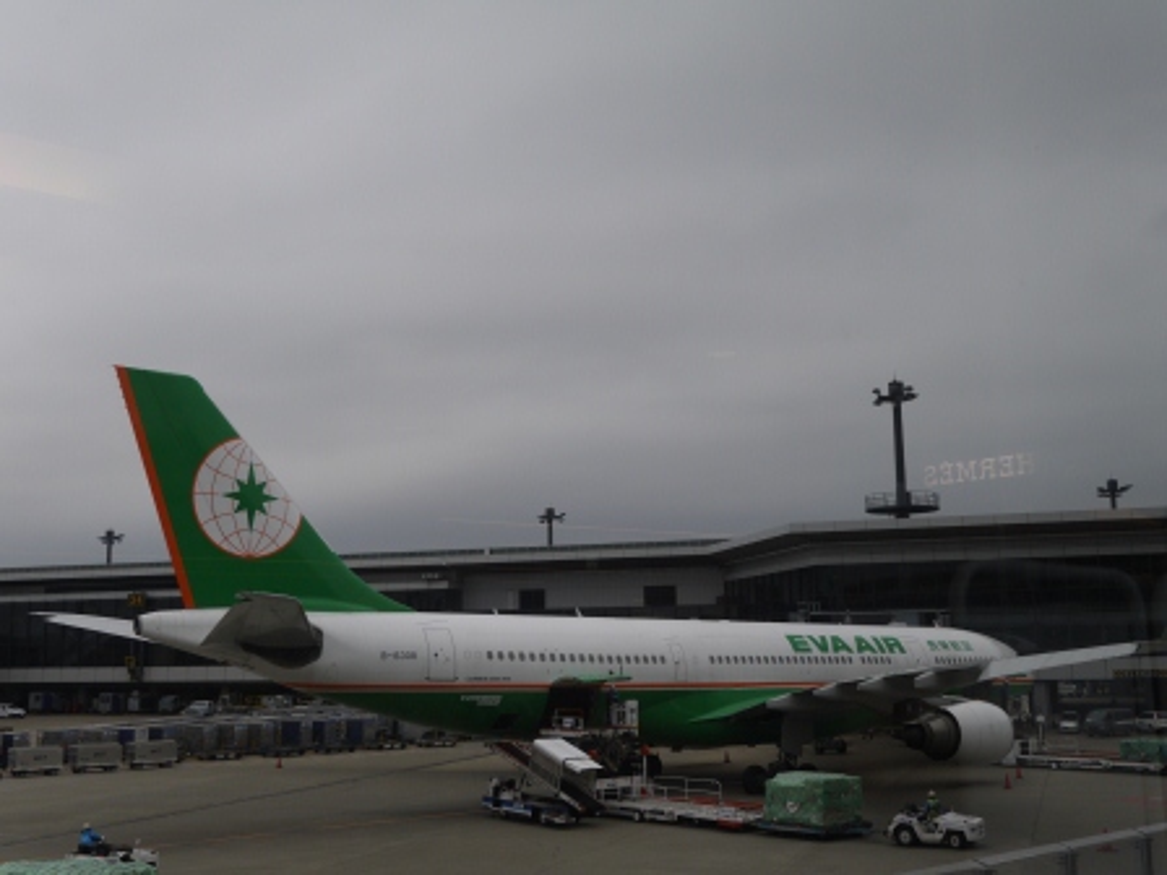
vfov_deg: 34.3
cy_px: 438
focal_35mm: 42
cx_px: 584
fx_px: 1416
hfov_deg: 44.8
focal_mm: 21
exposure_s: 1/160
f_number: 5.6
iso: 160
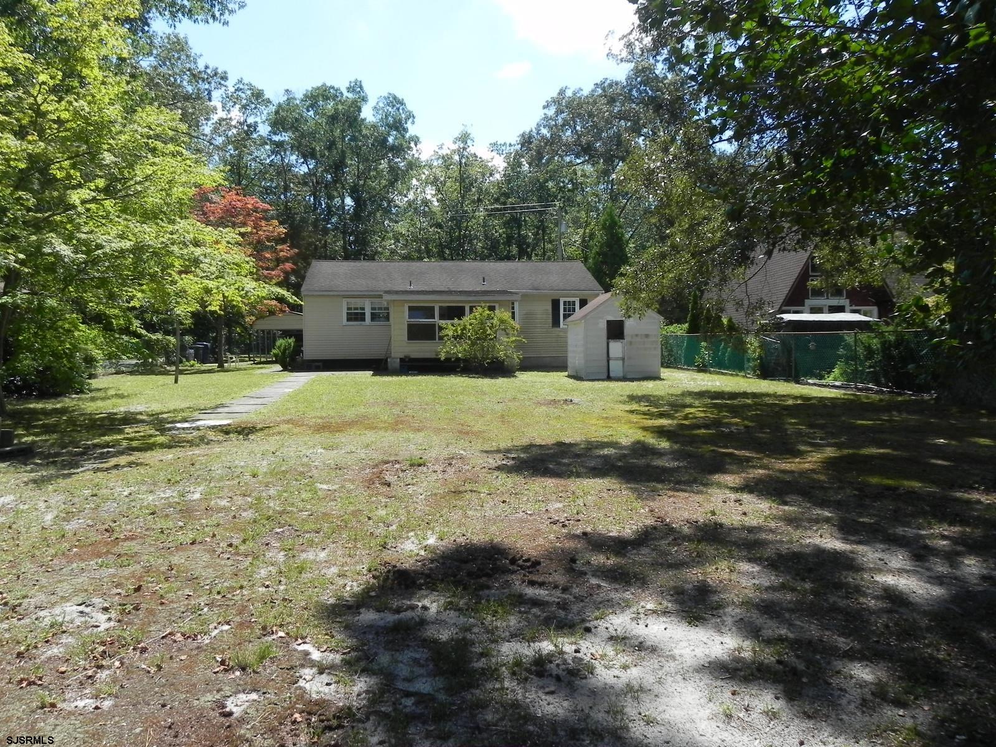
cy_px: 374
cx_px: 498
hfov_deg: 67.3
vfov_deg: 53.1
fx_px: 748
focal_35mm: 26
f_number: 6.3
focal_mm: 4.6
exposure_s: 1/272
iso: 160
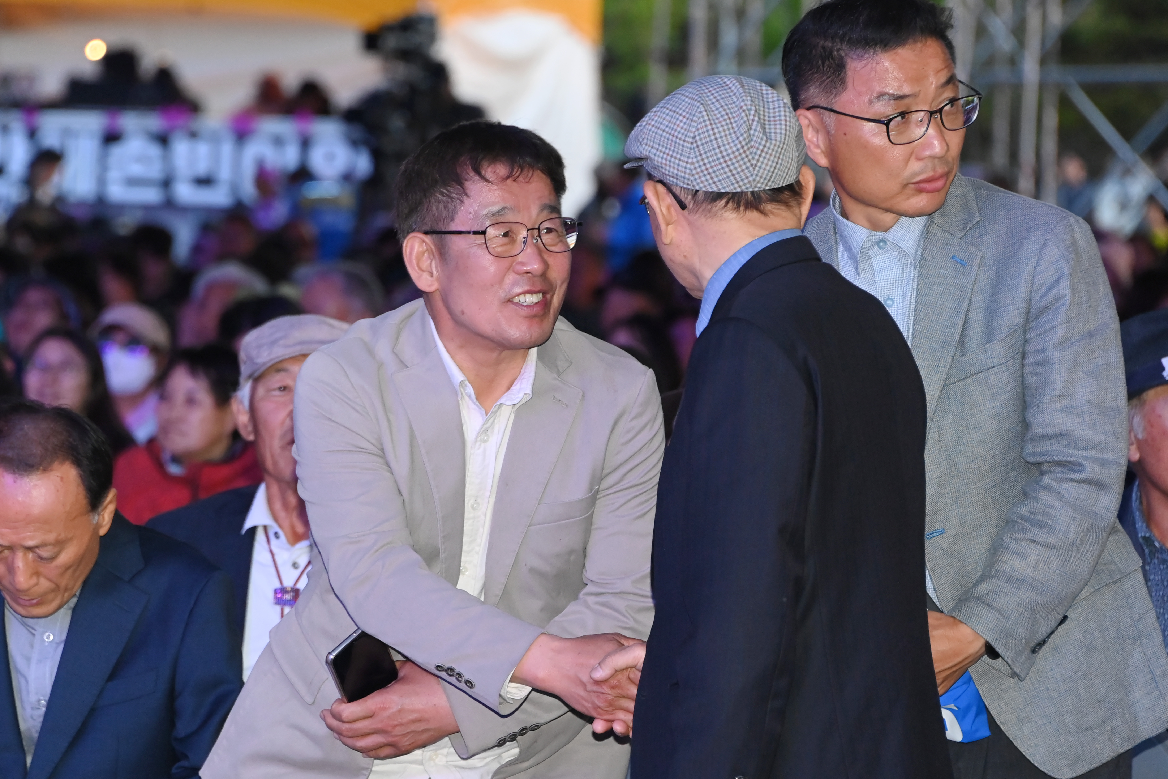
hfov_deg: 10.3
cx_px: 584
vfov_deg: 6.9
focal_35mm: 200
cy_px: 390
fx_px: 6488
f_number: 6.3
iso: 4000
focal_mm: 200
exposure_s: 1/250
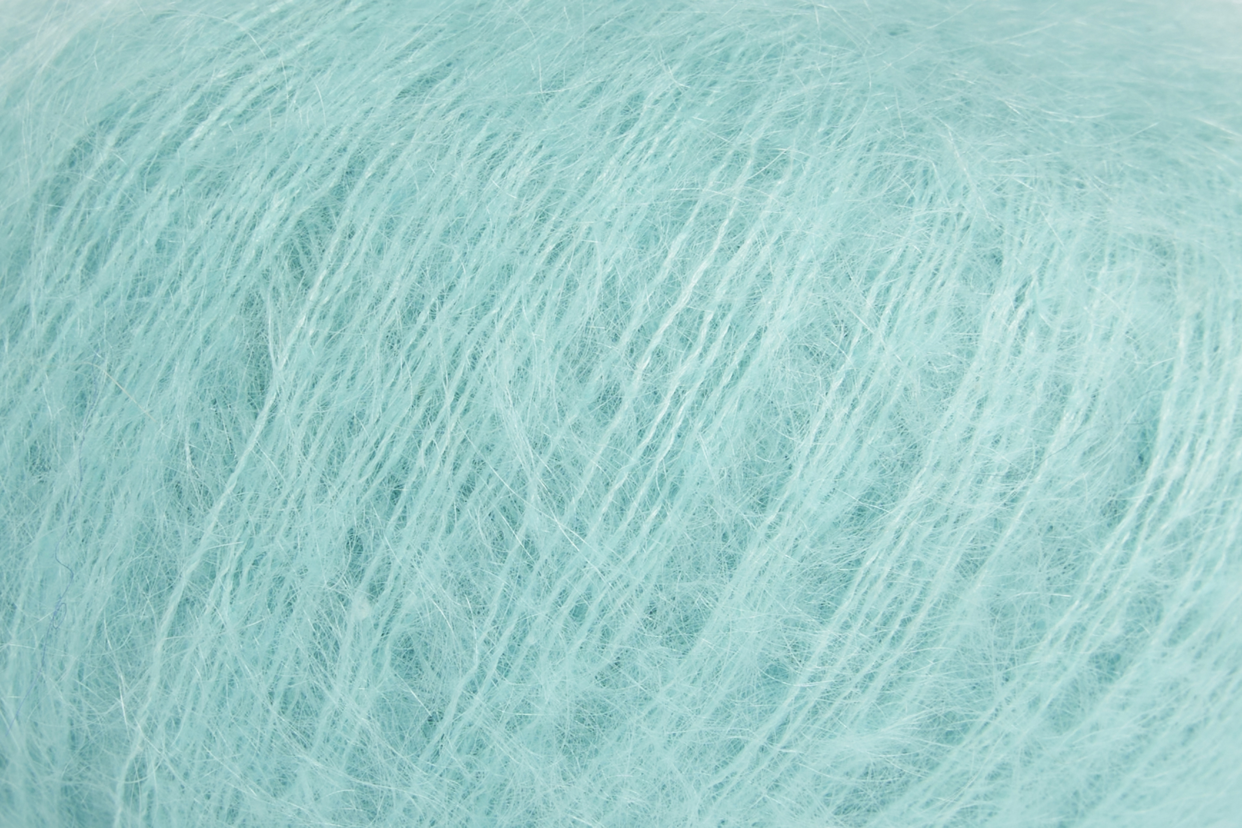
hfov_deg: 34.5
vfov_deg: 23.4
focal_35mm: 58
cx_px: 621
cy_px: 414
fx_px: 2001
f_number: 11
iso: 200
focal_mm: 58
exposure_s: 1/125
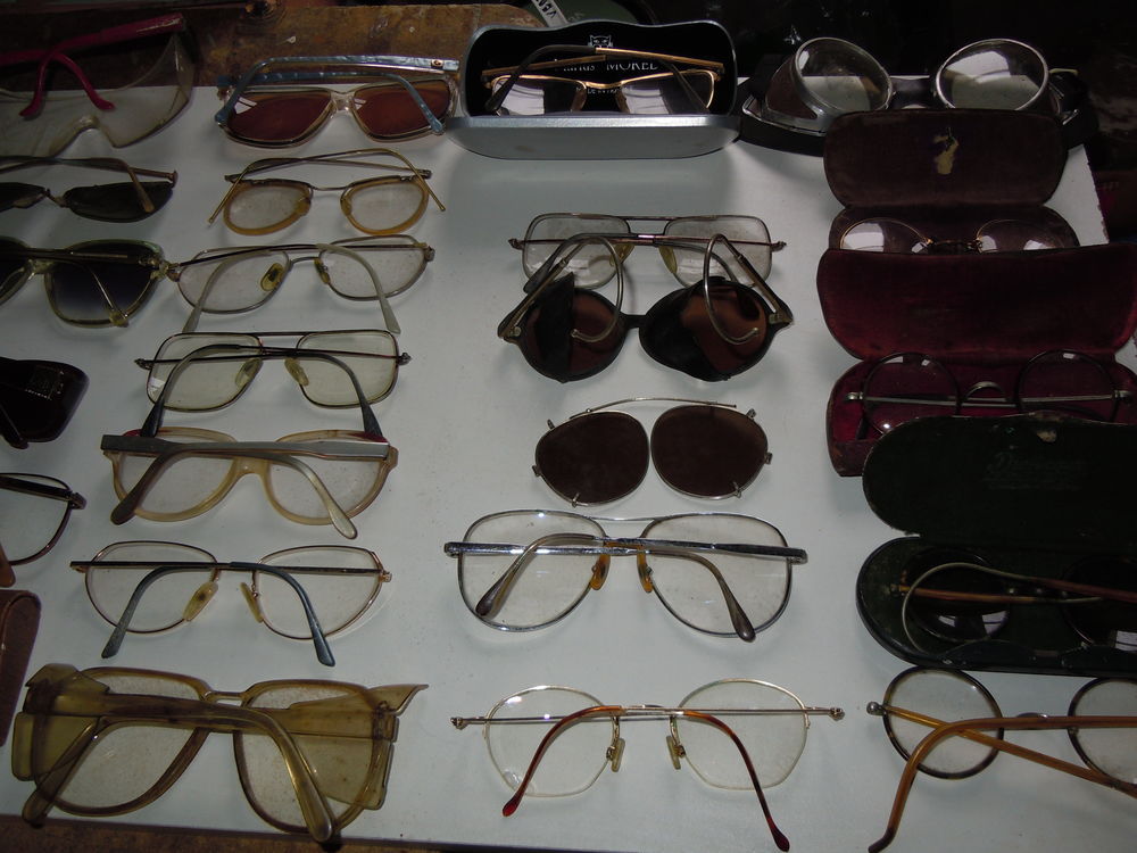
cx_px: 568
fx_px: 985
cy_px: 426
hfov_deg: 60.0
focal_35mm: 30
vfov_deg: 46.8
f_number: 3.5
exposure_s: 1/30
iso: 100
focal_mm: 5.4
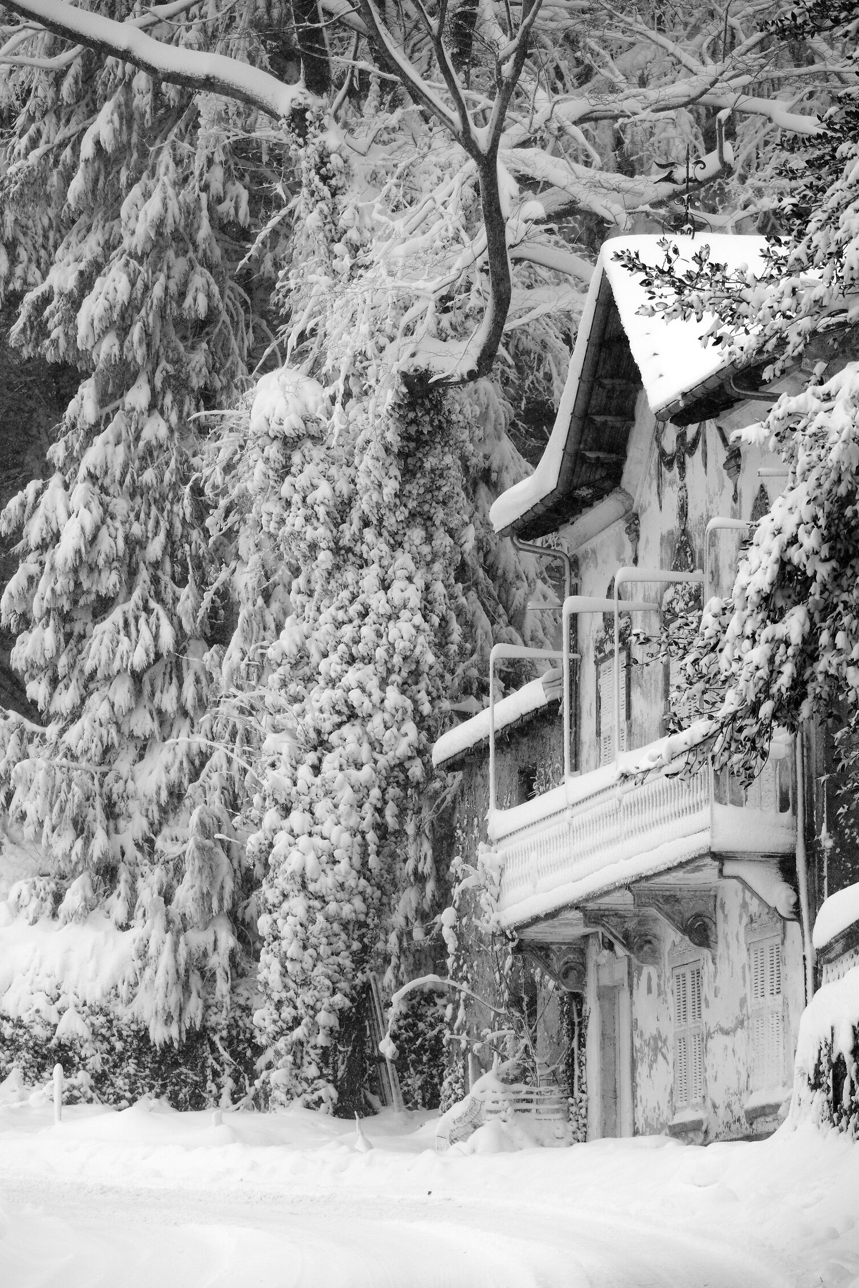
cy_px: 641
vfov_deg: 12.8
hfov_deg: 8.6
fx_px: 5726
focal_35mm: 160
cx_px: 411
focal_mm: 100
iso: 800
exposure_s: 1/350
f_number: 4.5
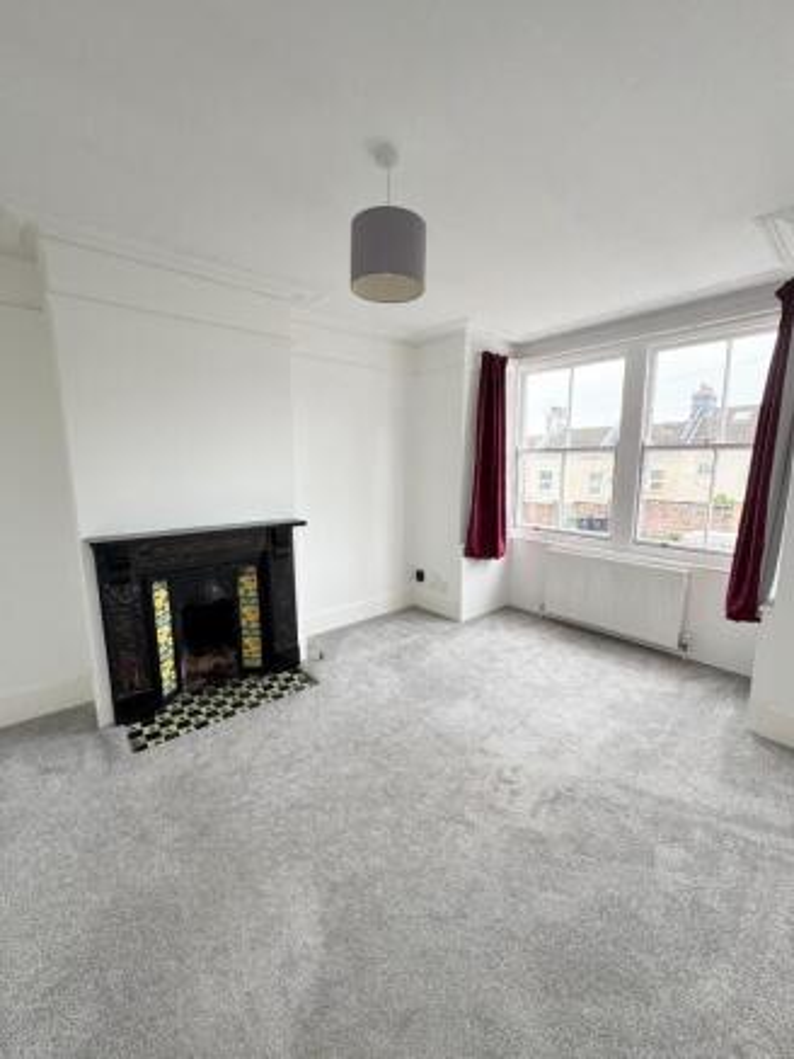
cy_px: 530
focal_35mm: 14
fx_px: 428
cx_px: 397
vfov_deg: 102.0
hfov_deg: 85.7
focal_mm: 2.22
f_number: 2.2
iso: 80
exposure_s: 1/99
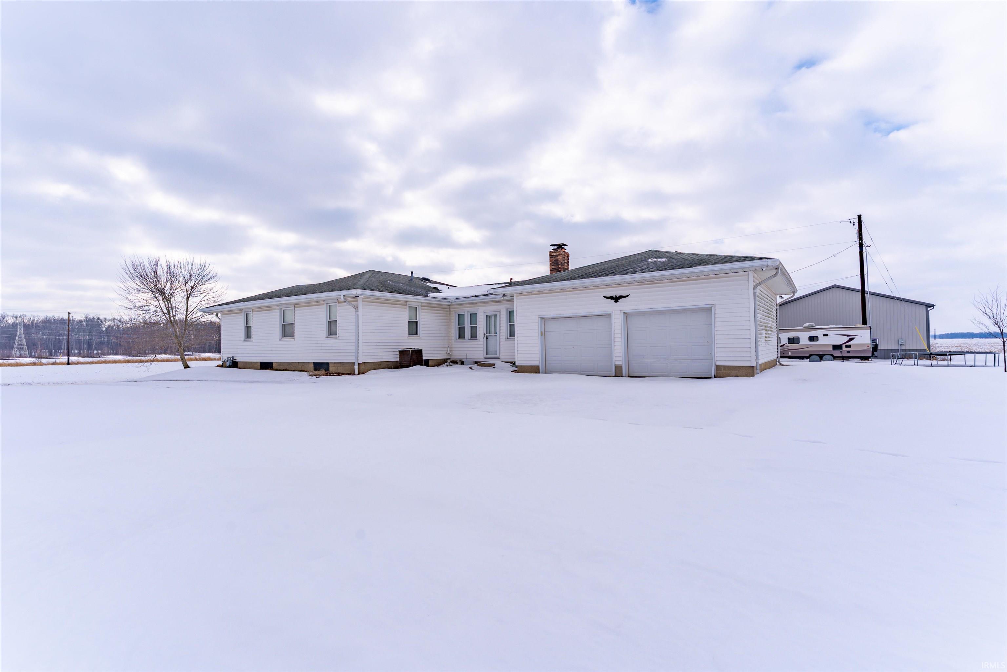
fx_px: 475
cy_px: 336
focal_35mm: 17
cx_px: 504
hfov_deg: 93.3
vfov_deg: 70.4
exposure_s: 1/1600
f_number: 8
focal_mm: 17
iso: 100
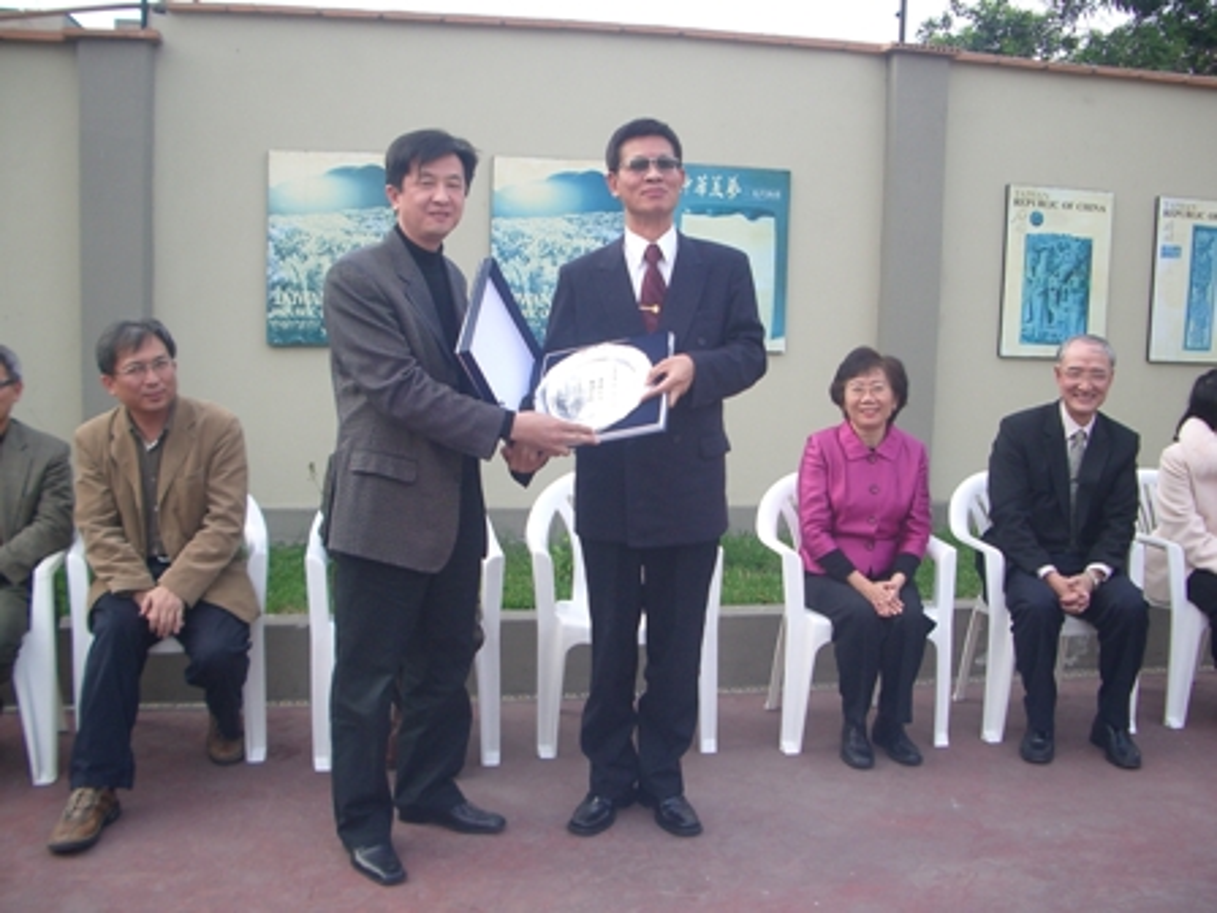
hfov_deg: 52.6
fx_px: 1231
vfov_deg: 40.7
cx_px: 608
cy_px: 456
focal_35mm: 35
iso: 80
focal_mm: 5.8
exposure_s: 1/125
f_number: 2.6
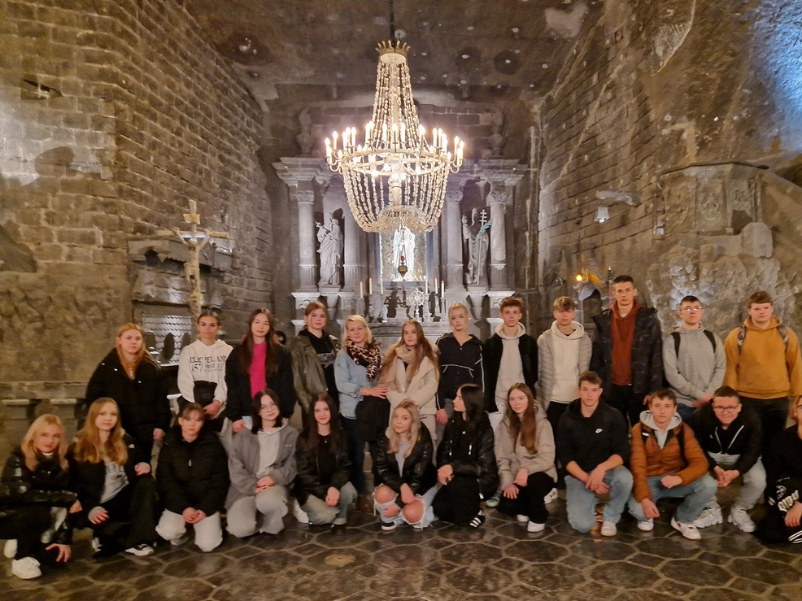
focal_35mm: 28
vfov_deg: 49.6
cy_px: 341
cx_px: 470
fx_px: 649
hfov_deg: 63.0
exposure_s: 1/25
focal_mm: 5.4
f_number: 1.8
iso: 640
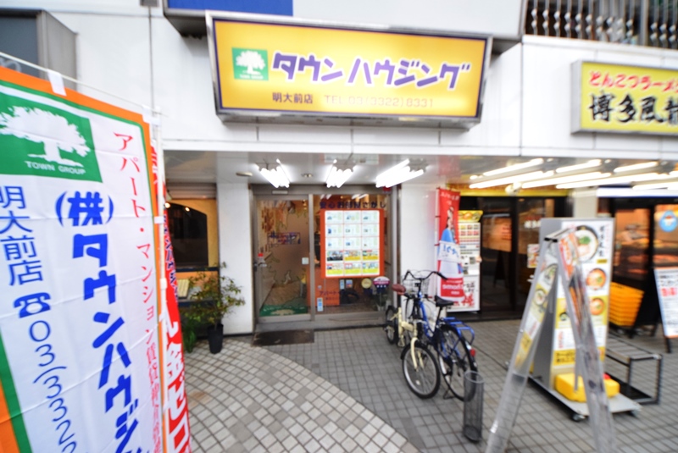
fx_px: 226
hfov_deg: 112.6
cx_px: 339
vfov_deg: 90.1
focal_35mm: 12
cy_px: 226
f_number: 6.3
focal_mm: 8
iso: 1600
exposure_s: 1/160
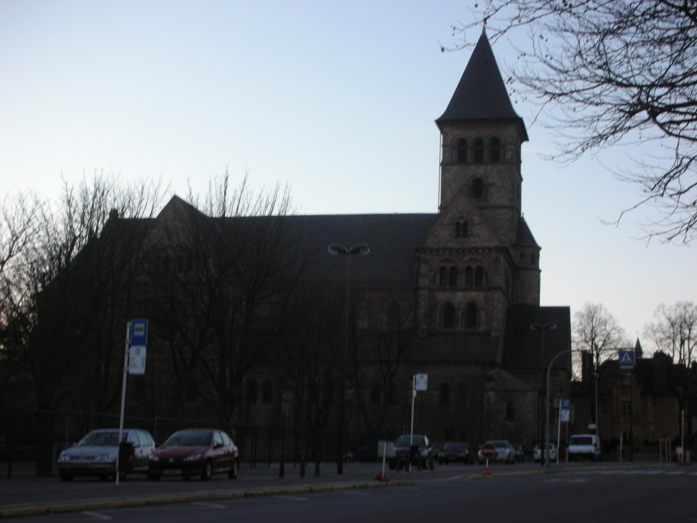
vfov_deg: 24.0
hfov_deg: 31.7
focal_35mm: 61
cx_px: 348
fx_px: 1228
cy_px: 262
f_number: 4
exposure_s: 1/19.4
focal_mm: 10.1
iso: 50
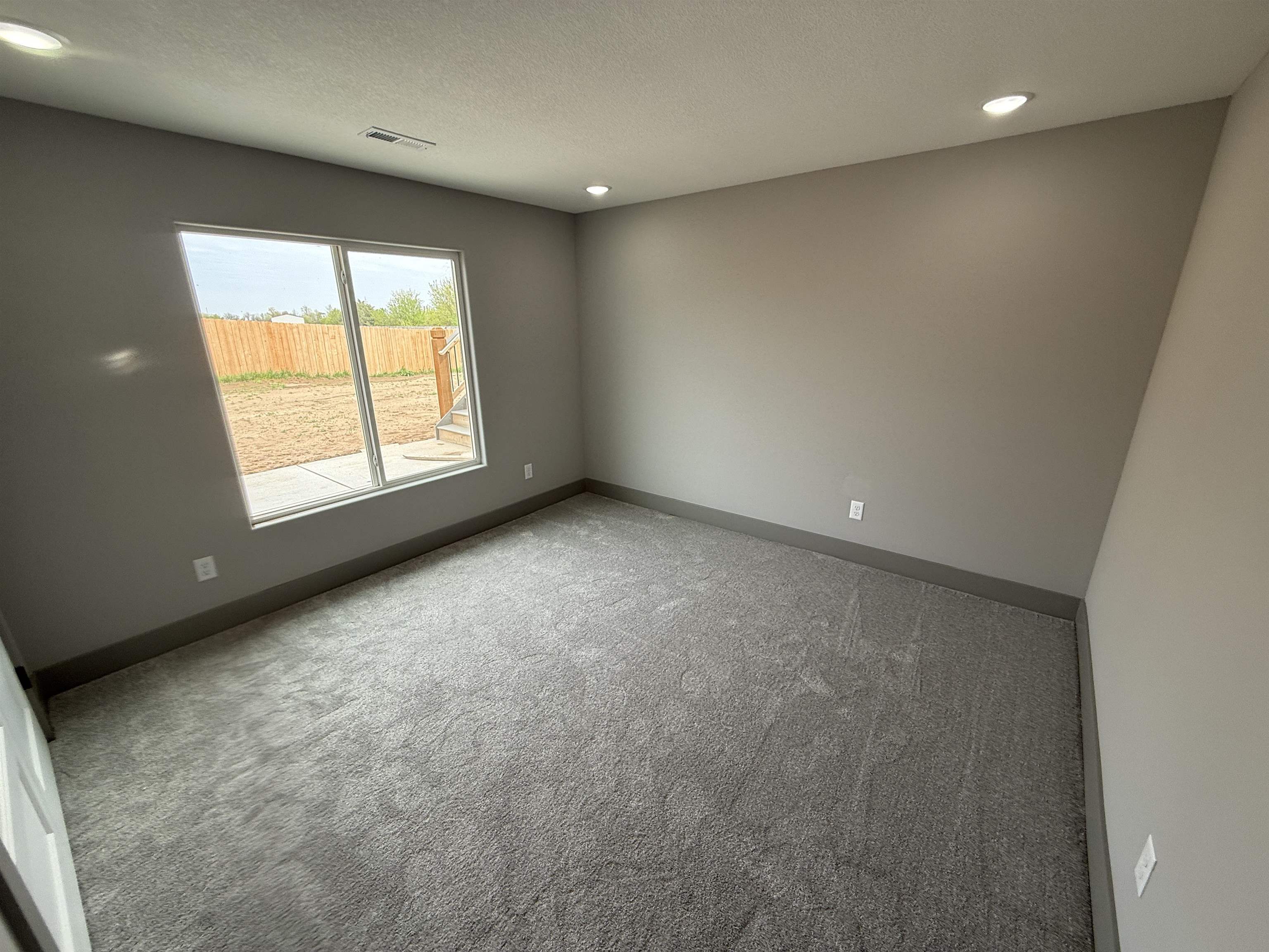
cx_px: 634
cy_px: 476
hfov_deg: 102.1
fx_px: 513
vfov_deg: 85.7
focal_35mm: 14
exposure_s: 1/178
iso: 64
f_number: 2.2
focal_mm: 2.22
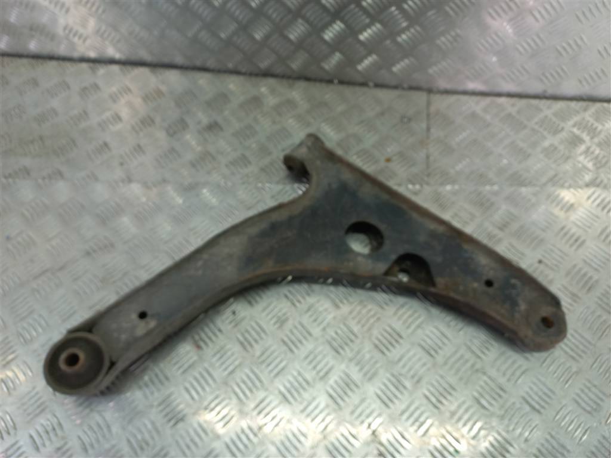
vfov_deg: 54.9
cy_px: 229
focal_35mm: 25
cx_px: 306
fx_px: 441
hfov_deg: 69.4
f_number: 1.8
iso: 50
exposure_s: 1/50
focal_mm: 4.6
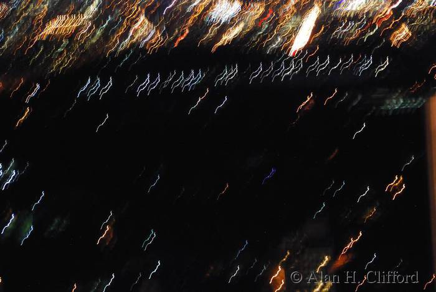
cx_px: 218
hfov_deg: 15.2
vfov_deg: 10.2
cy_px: 146
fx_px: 1636
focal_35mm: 135
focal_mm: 90
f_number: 5.3
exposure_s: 1/1.67
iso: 1600
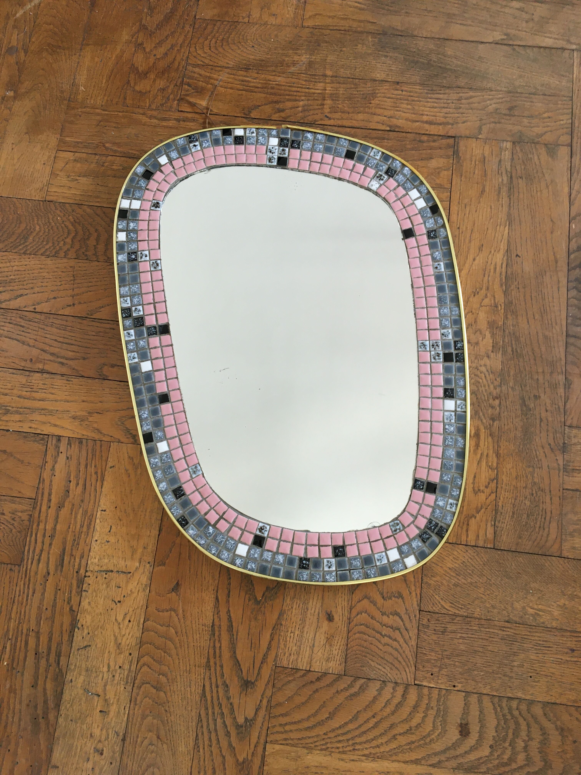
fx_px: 649
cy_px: 388
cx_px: 290
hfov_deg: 48.2
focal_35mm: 29
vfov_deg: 61.7
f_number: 2.2
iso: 64
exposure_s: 1/33
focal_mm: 4.15
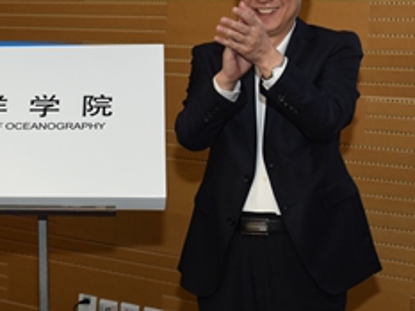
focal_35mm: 109
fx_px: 1307
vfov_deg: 13.6
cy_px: 140
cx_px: -11
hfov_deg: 17.6
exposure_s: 1/160
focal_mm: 44
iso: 800
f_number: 4
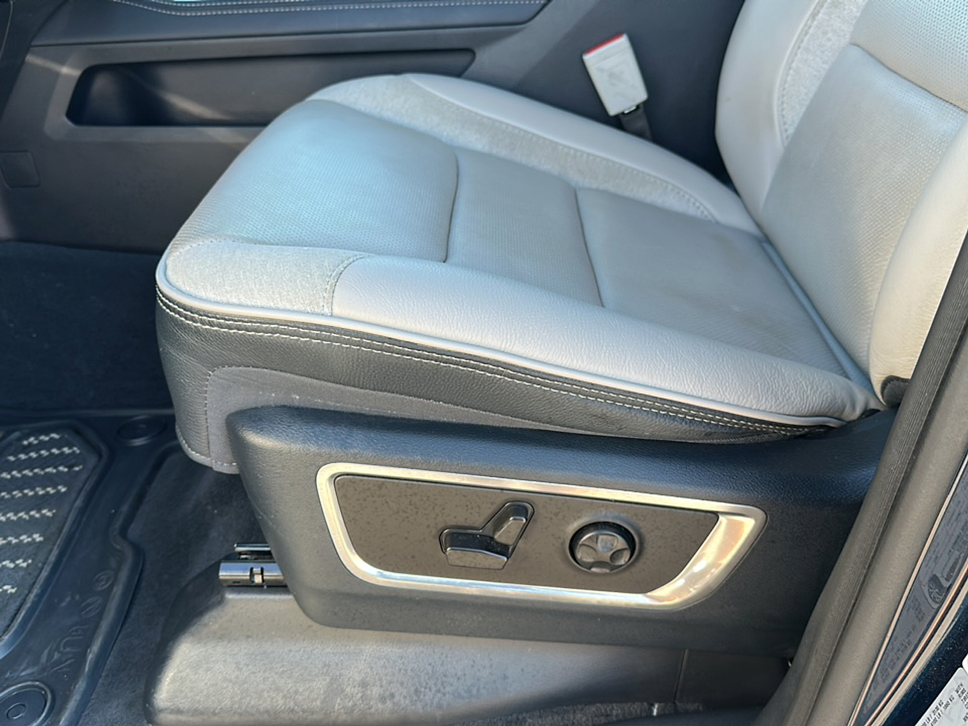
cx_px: 484
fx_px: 699
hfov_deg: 69.4
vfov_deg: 54.9
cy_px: 363
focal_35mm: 25
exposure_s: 1/188
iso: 64
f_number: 1.78
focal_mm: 6.86
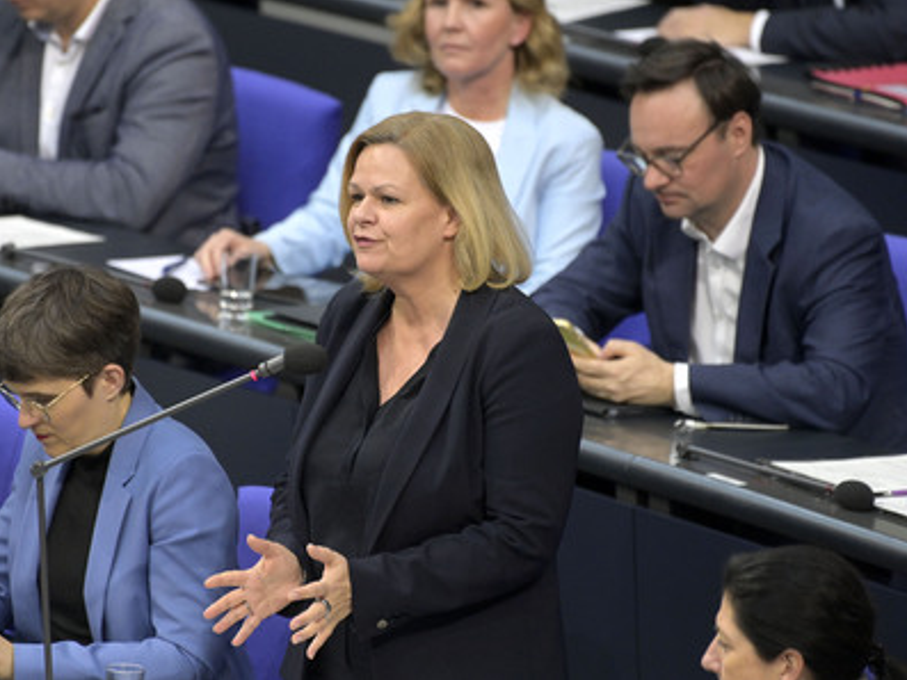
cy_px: 340
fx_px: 14310
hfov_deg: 3.6
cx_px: 399
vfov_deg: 2.7
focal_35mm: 546
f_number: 5.6
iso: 6400
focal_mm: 500
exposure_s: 1/400
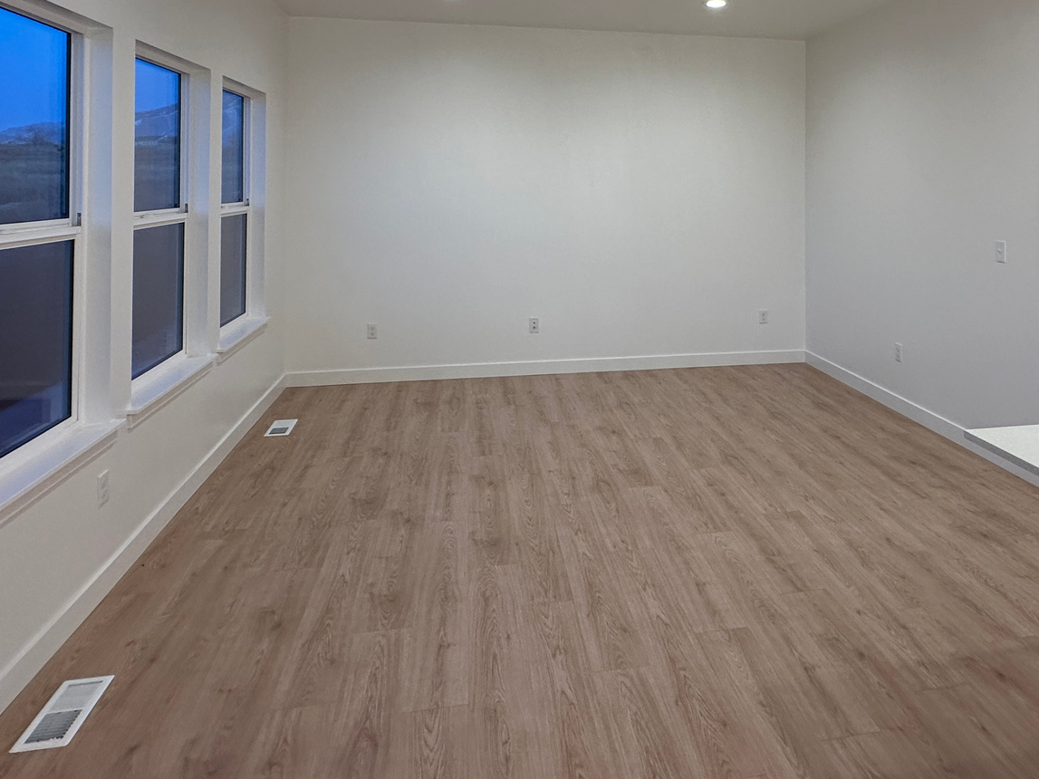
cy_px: 171
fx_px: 750
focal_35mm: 25
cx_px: 621
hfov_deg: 68.7
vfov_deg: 51.9
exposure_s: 1/120
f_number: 2.2
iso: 160
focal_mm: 2.22
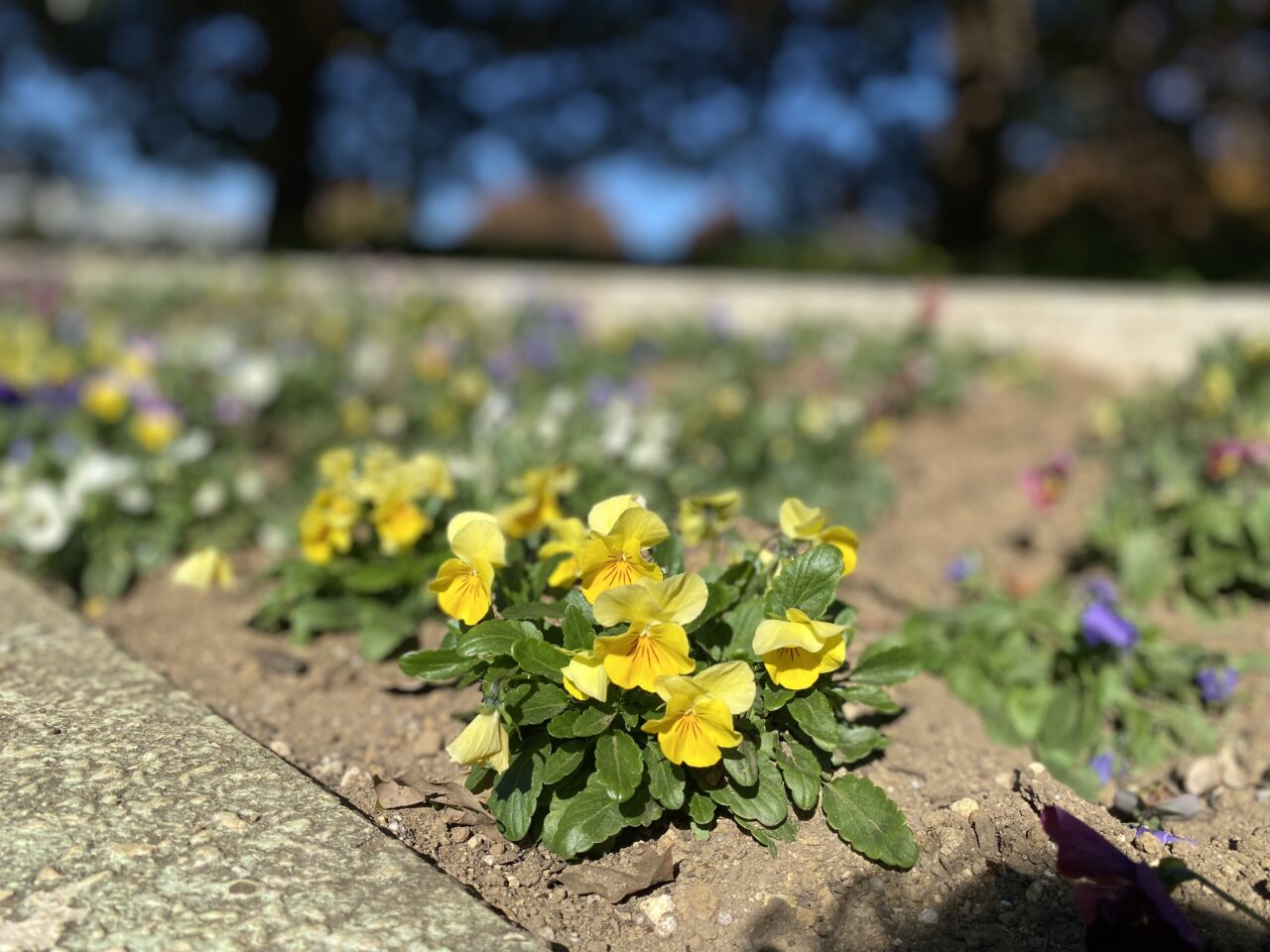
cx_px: 635
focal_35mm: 26
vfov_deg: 53.1
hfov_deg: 67.3
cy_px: 476
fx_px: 954
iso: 32
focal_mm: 4.25
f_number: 1.8
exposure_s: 1/3731
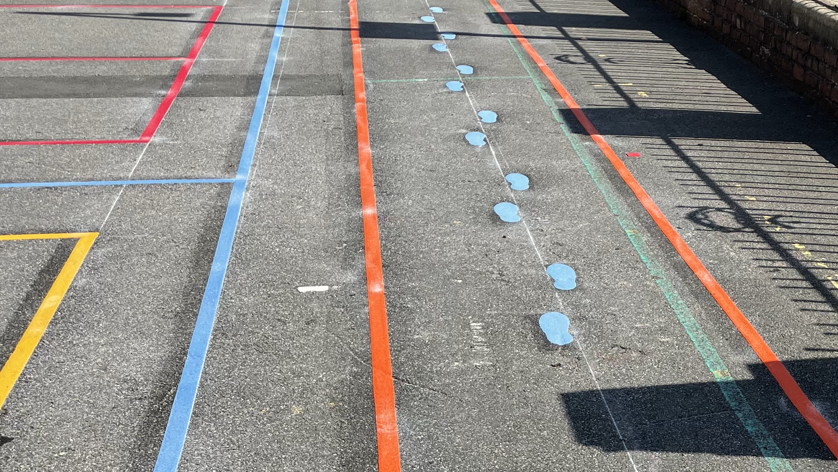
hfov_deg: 37.5
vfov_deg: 21.8
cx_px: 634
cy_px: 410
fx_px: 1200
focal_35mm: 54
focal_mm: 4.2
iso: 32
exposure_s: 1/3731
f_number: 1.6
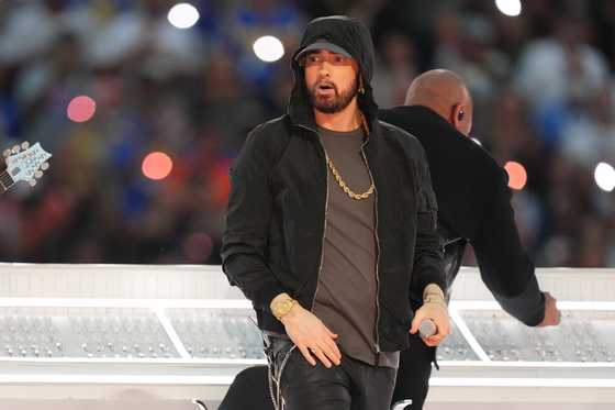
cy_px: 205
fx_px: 10246
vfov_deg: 2.3
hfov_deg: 3.4
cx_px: 308
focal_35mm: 600
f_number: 4
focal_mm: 600
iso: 3200
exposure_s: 1/640
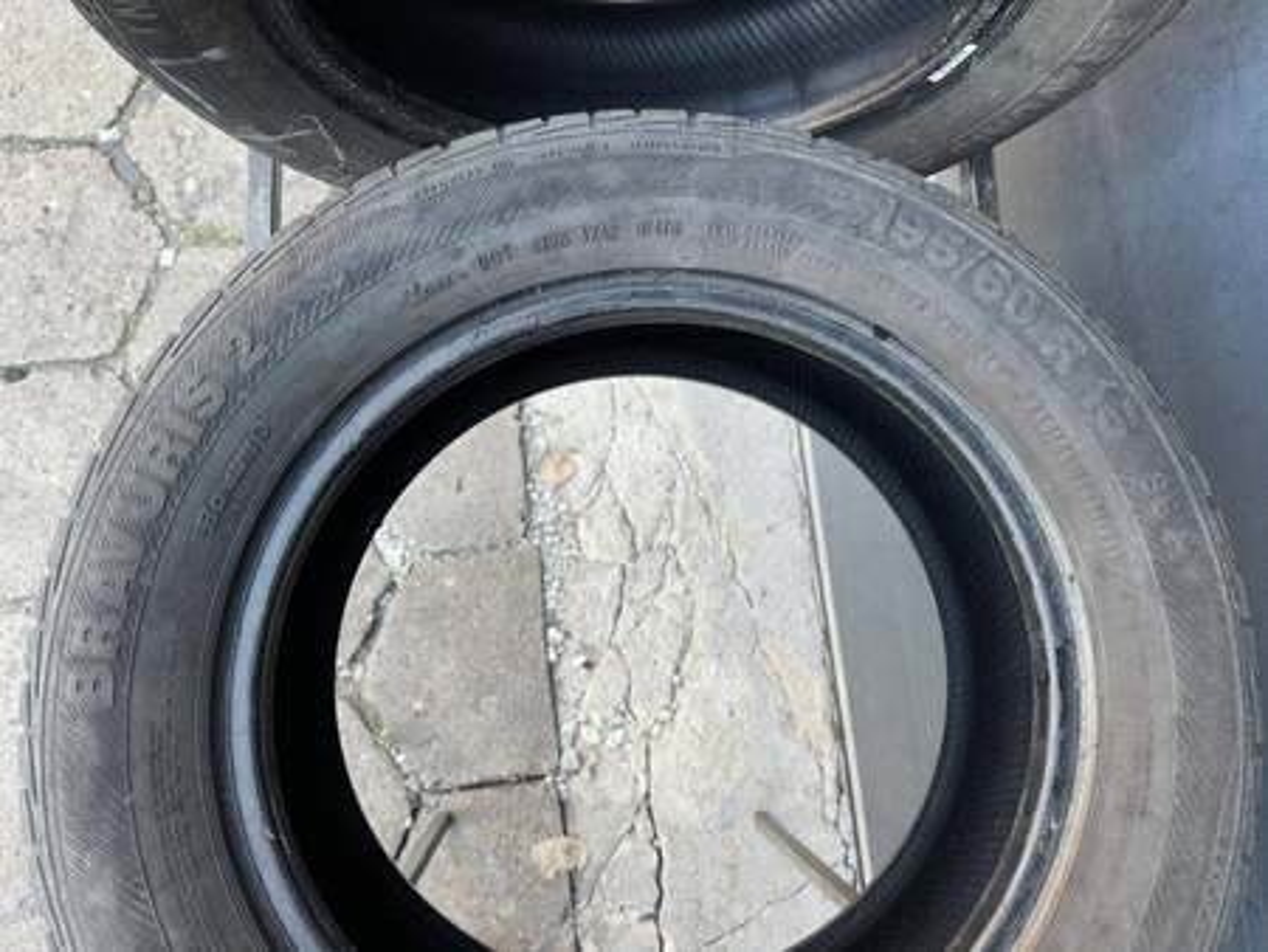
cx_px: 634
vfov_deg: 56.9
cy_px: 476
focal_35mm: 24
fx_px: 880
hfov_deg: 71.6
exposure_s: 1/121
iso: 200
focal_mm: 6.86
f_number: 1.78
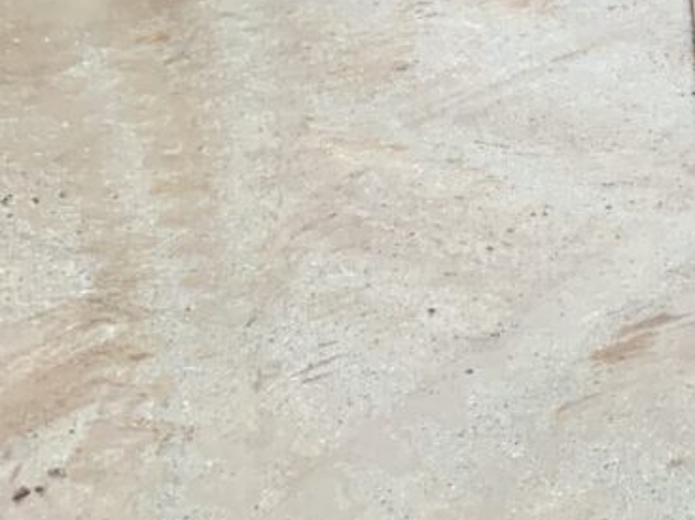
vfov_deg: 18.2
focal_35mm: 81
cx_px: 909
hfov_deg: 21.7
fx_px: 1626
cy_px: 185
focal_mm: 3
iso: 125
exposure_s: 1/60
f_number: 1.8
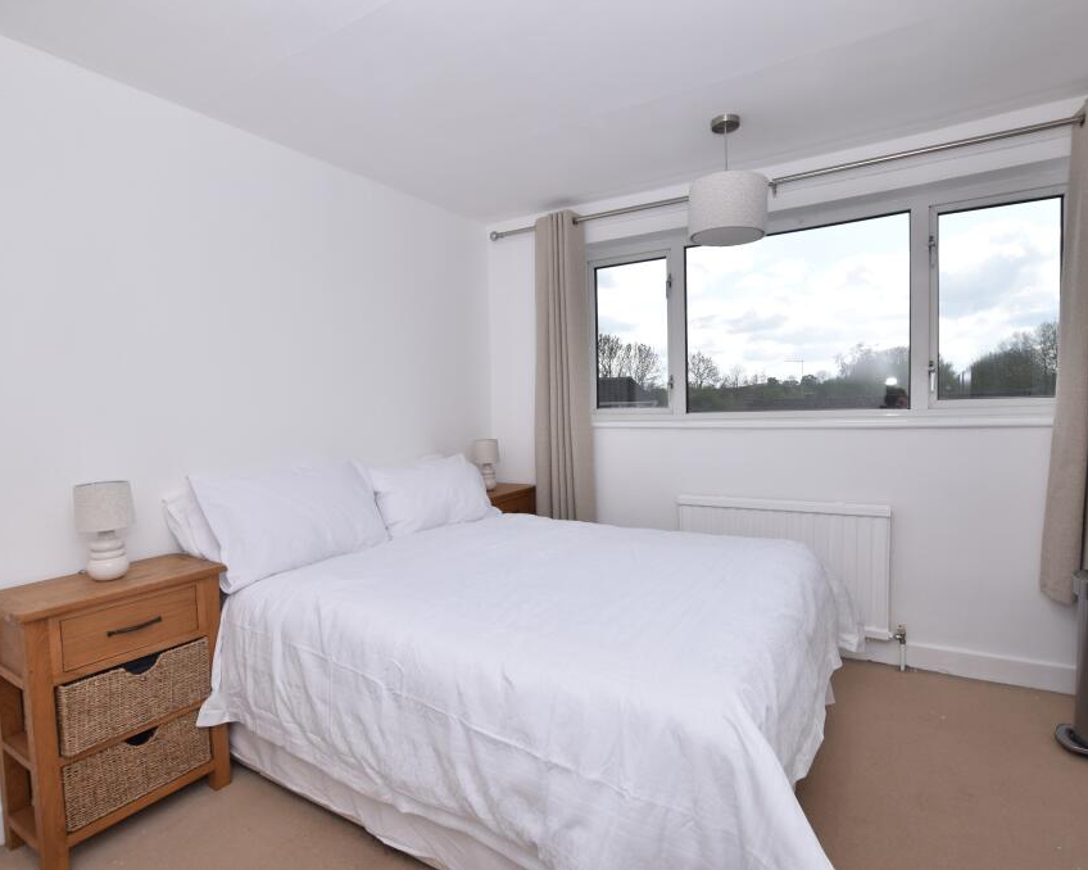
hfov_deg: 89.7
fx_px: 547
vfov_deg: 77.0
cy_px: 433
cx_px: 538
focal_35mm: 17
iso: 100
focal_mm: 10
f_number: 7.1
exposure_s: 1/200
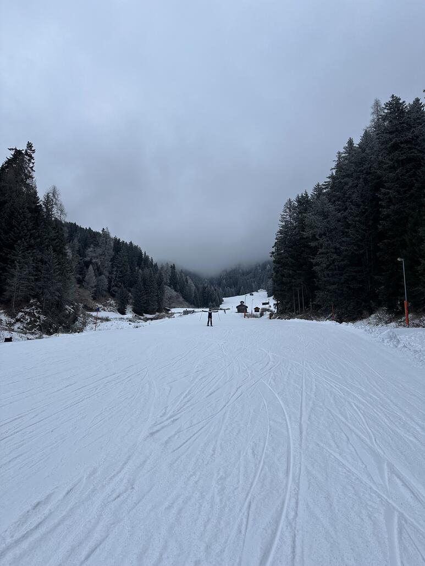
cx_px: 212
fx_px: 393
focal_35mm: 24
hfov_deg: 56.8
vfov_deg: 71.6
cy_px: 283
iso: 80
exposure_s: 1/2299
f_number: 1.78
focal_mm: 6.86
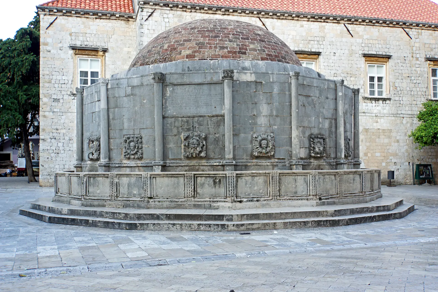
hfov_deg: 53.1
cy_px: 146
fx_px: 438
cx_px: 219
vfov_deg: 36.9
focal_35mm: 36
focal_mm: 24
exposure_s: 1/60
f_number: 4
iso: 250
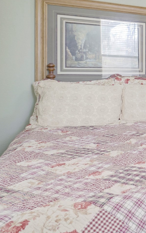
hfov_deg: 24.4
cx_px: 230
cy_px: 64
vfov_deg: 49.9
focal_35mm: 38
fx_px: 242
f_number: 9
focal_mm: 9
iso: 500
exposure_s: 3.2
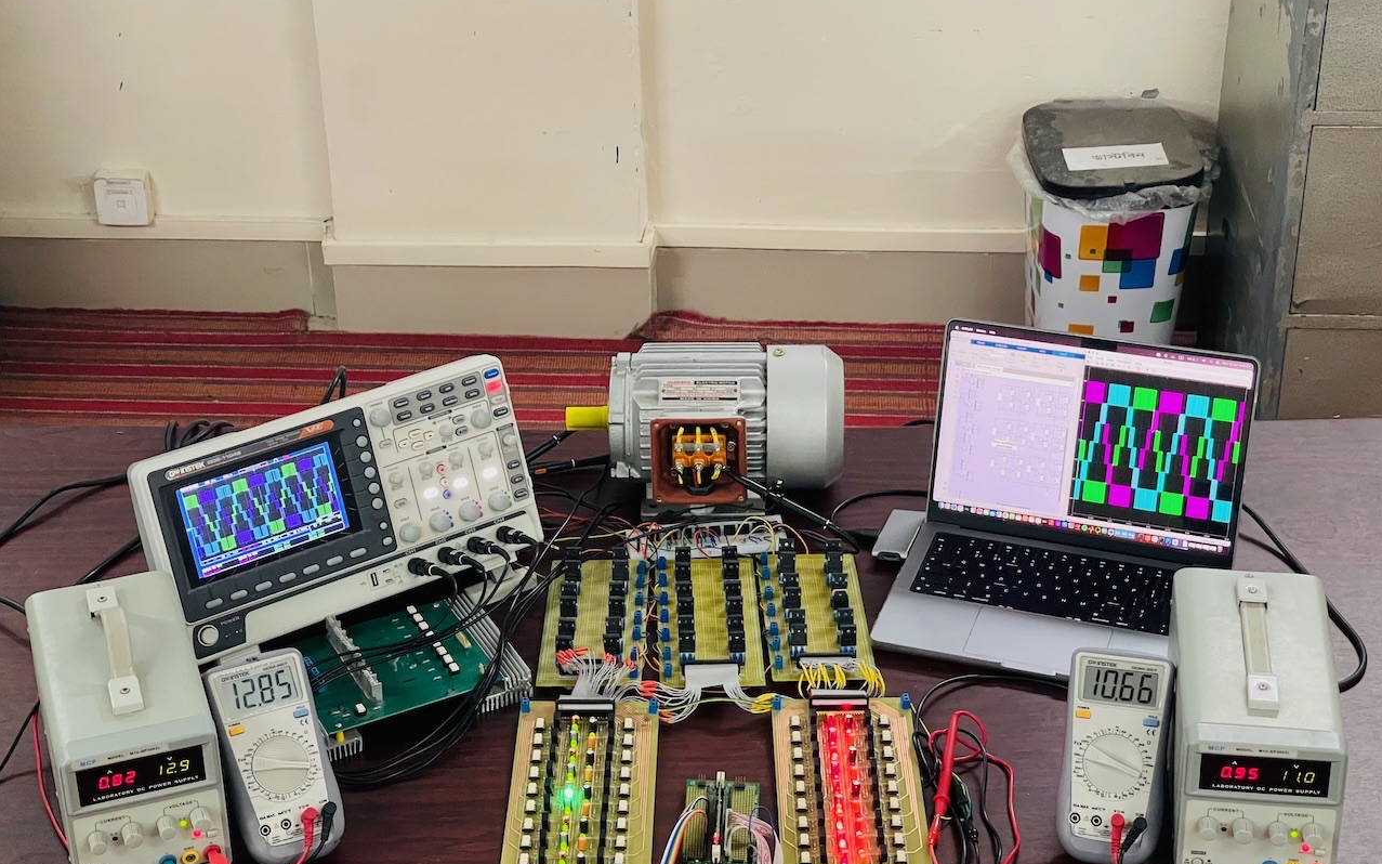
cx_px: 692
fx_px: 2561
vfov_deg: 19.1
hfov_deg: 30.2
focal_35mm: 68
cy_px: 421
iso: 500
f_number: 2.2
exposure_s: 1/50
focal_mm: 7.5
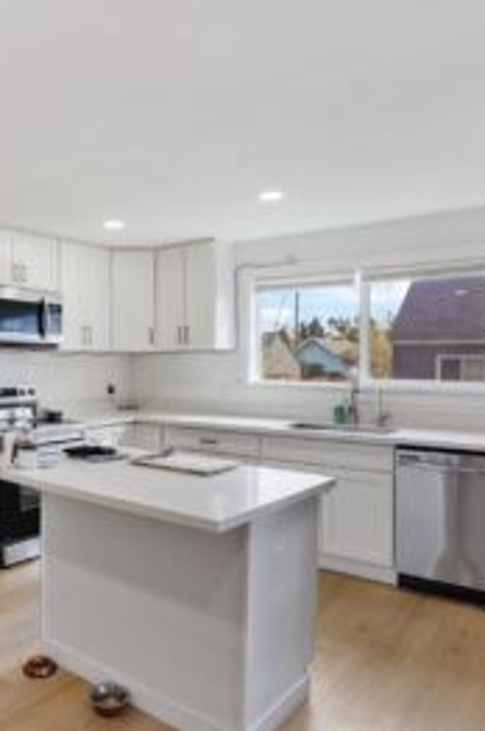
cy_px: 364
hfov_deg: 47.7
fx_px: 527
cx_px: 125
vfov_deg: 69.5
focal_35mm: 26
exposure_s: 1/6
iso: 250
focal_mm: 17
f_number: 8
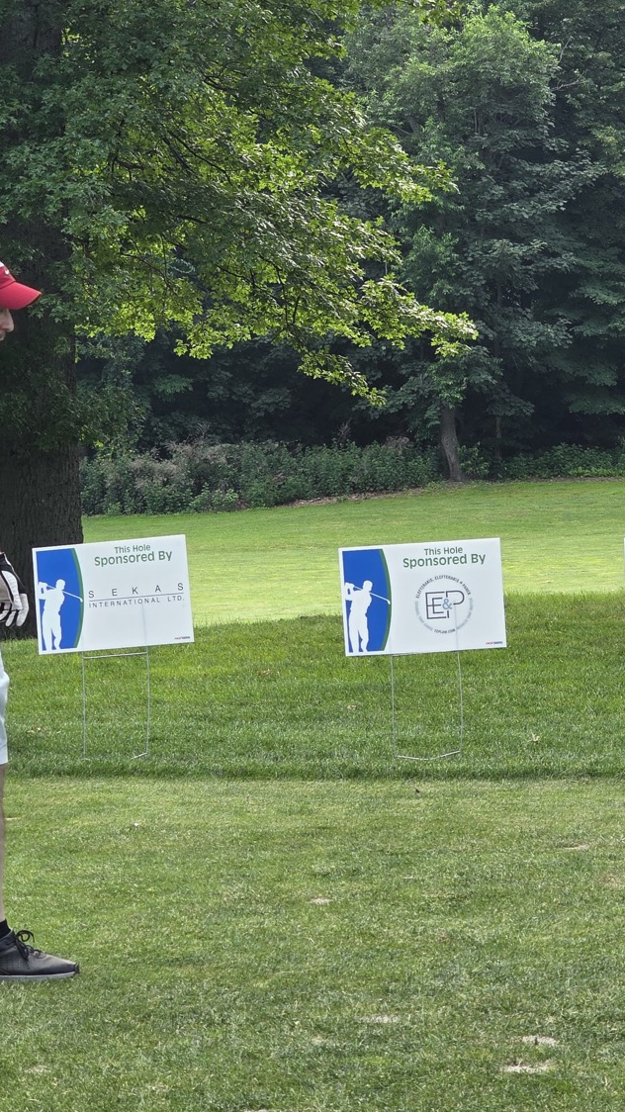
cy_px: 434
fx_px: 3153
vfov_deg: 20.0
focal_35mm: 107
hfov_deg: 11.3
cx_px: 449
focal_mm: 7.9
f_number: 2.4
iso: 50
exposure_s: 1/256
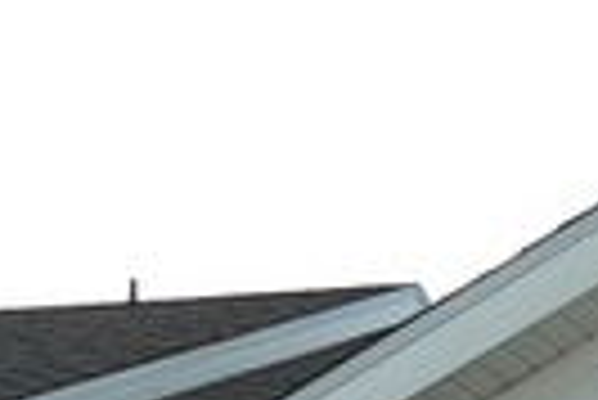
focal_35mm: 208
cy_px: 1330
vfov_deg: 6.0
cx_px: 1061
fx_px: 3459
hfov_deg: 9.4
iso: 100
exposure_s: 1/831
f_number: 2.2
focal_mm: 4.73
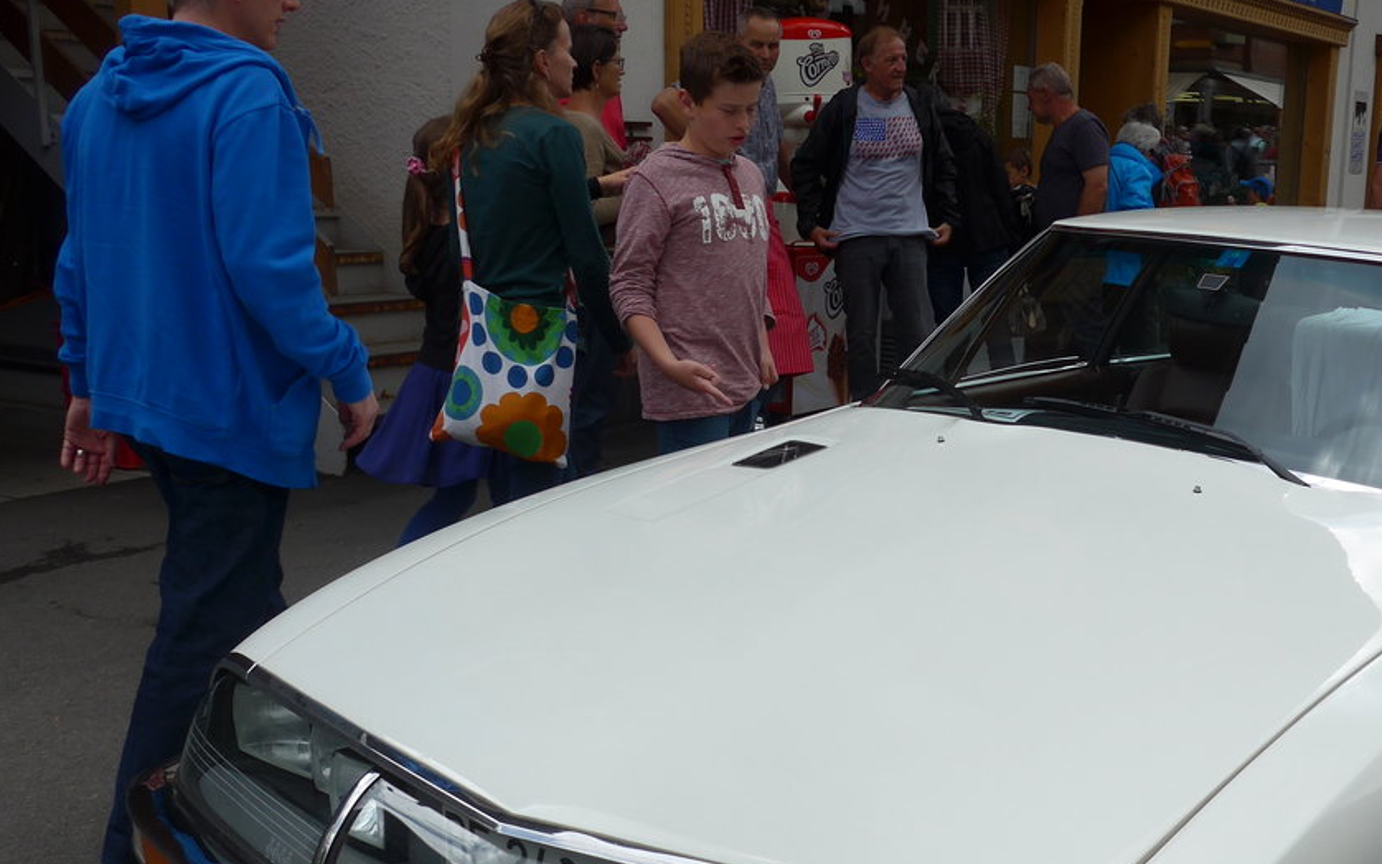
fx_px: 1657
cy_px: 627
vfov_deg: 28.9
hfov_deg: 44.2
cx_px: 981
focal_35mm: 44
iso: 80
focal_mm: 6
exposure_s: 1/1000
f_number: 2.8
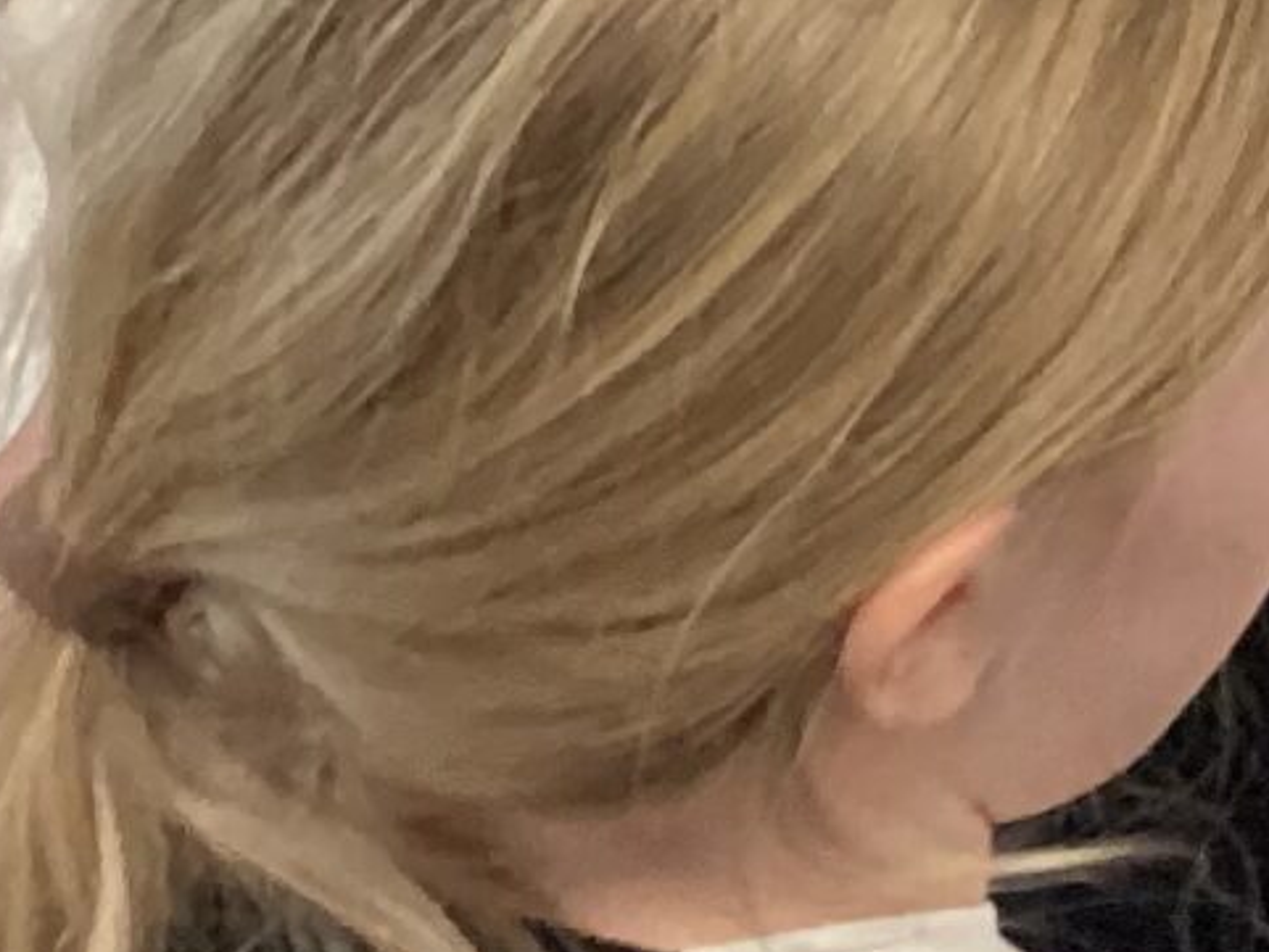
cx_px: 1612
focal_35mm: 165
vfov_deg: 8.8
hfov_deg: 11.7
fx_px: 6050
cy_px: -530
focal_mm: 3.3
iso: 160
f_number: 2.4
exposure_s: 1/50
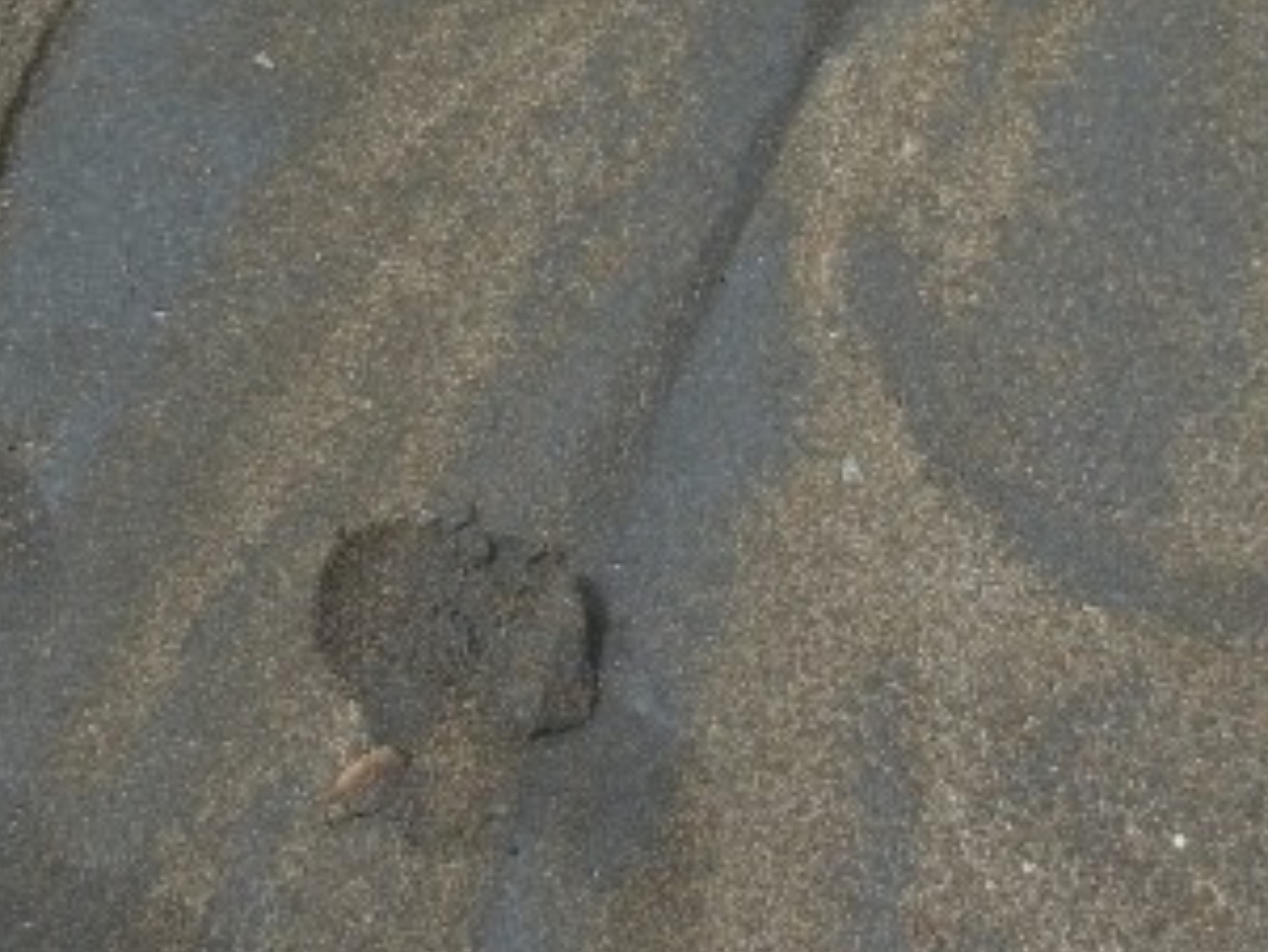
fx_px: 3738
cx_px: 586
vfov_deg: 14.0
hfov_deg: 19.3
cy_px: -215
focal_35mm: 102
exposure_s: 1/304
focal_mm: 5.4
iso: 160
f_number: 7
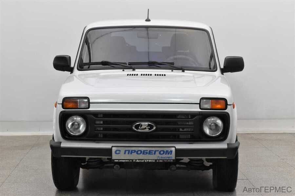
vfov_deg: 18.2
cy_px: 98
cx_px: 148
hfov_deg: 27.0
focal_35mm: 75
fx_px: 615
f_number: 8
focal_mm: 50
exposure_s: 1/50
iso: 800
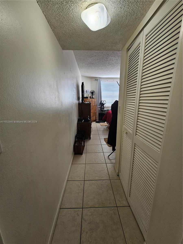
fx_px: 92
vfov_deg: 106.2
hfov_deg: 89.9
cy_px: 122
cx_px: 92
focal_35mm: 13
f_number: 2.2
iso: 50
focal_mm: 2.2
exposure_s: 1/60
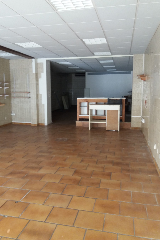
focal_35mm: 30
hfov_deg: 43.6
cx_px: 74
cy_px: 116
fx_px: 200
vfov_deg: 61.9
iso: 100
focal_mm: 3.7
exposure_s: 1/33
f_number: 1.9
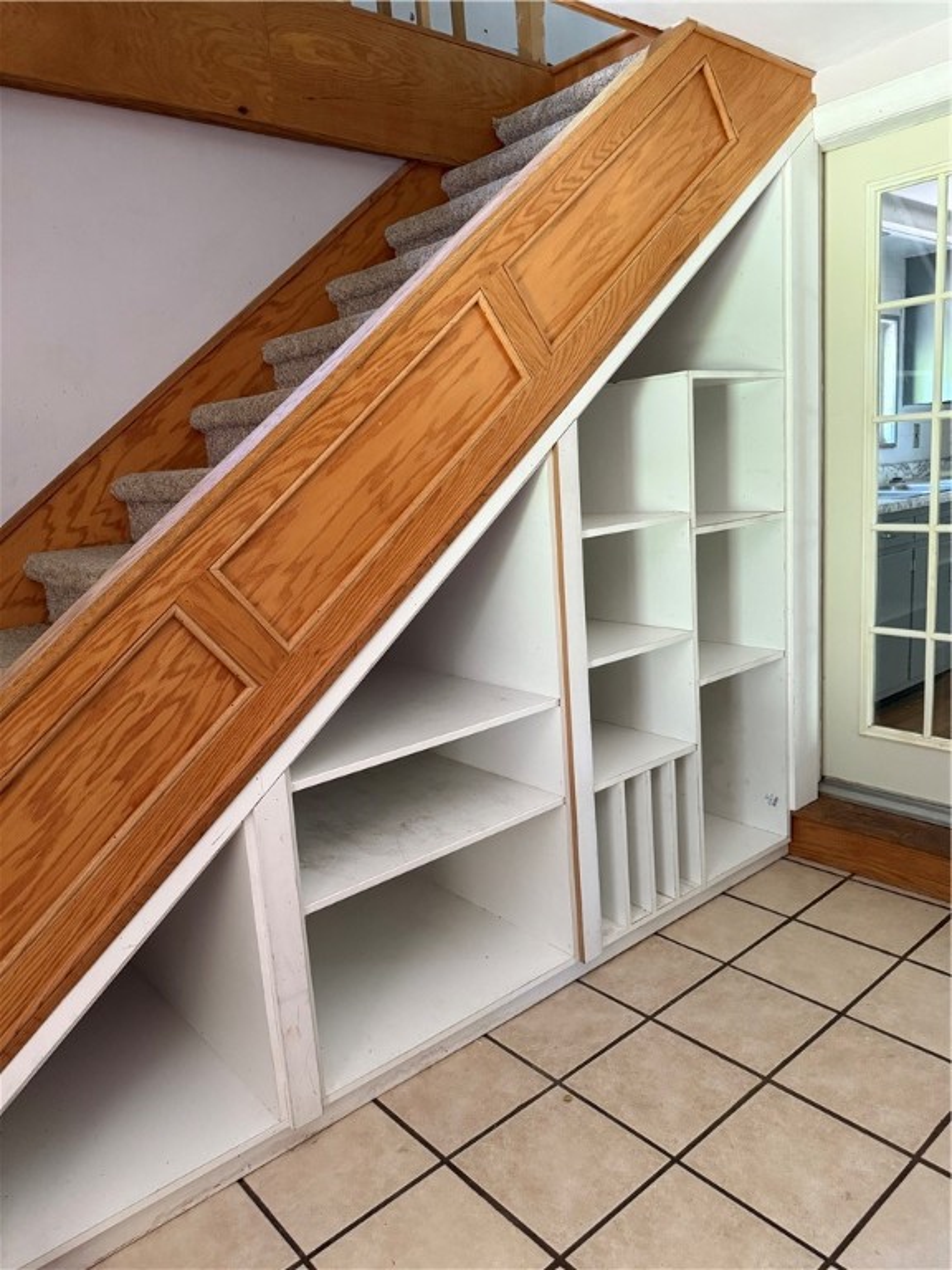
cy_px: 635
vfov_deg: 71.6
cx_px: 476
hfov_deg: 56.8
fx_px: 880
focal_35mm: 24
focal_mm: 6.76
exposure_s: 1/60
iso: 640
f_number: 1.78
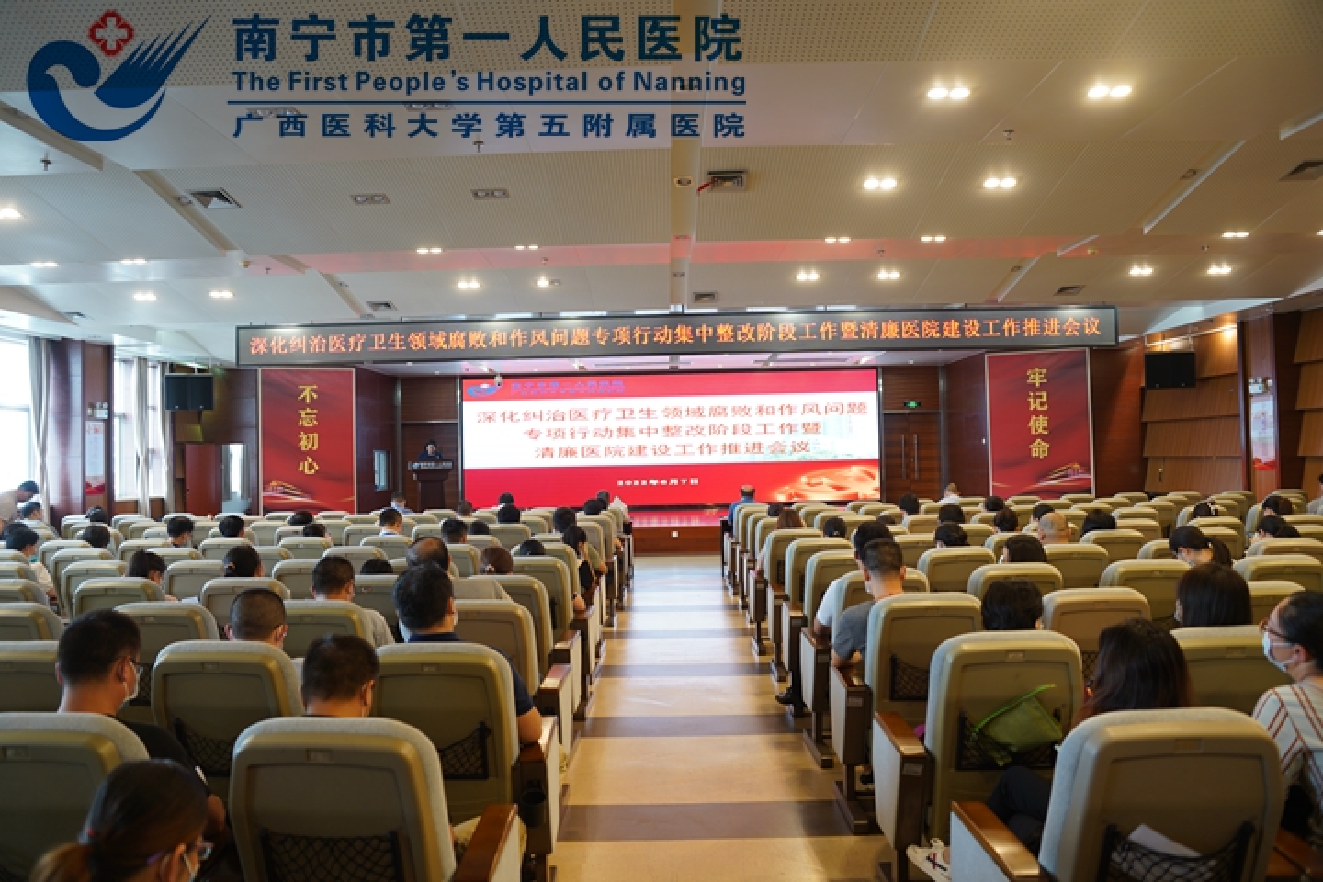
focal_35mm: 24
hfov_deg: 73.7
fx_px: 882
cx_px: 662
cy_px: 441
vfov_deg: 53.1
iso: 200
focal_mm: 24
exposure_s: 1/20
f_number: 2.8
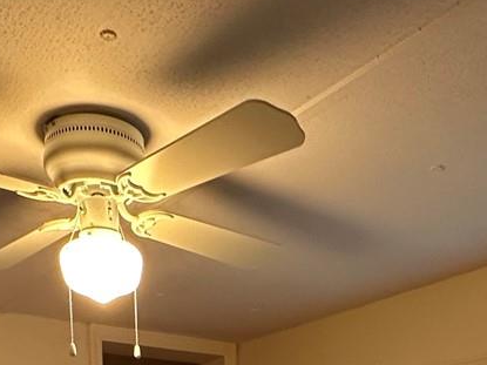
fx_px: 759
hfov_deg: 35.5
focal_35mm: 54
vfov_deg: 19.4
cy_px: 675
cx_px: 234
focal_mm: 2.22
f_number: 2.2
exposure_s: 1/60
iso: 250
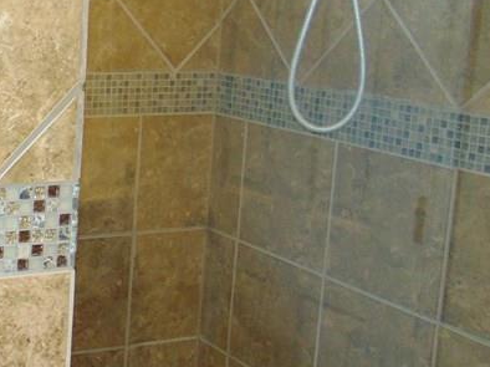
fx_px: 920
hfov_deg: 27.4
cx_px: -47
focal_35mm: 65
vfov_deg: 22.5
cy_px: 148
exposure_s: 1/30
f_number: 3
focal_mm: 4.5
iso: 200
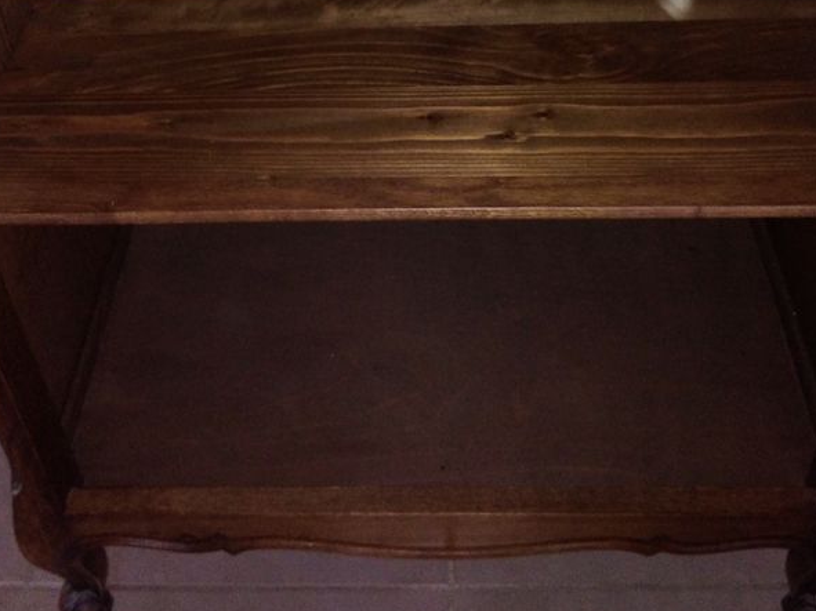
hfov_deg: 42.9
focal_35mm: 44
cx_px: 392
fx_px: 1037
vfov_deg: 31.5
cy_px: 79
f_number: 1.8
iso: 666
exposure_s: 1/23.6
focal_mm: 3.6
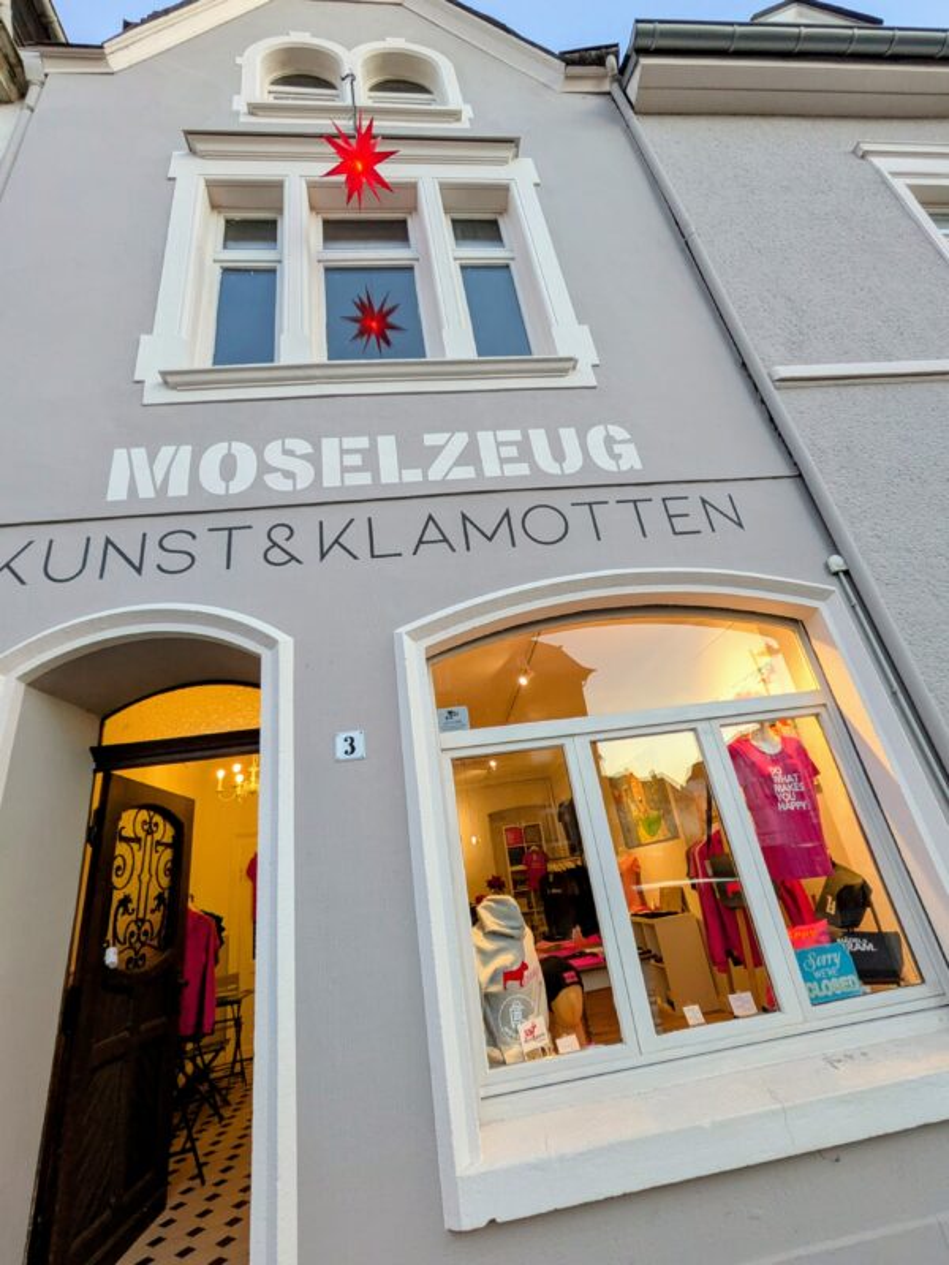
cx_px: 474
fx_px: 512
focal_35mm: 14
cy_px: 632
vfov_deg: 102.1
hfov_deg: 85.7
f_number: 2.2
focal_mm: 1.83
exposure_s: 1/50
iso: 93
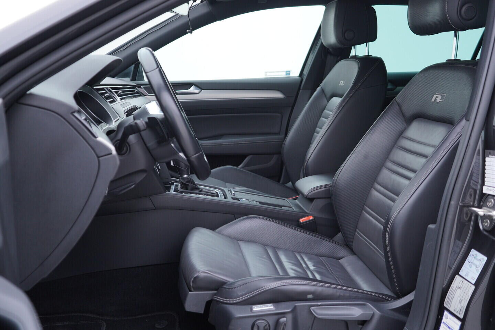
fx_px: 495
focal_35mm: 36
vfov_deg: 36.9
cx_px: 248
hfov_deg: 53.1
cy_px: 165
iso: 125
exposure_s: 1/40
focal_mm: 24
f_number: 2.8
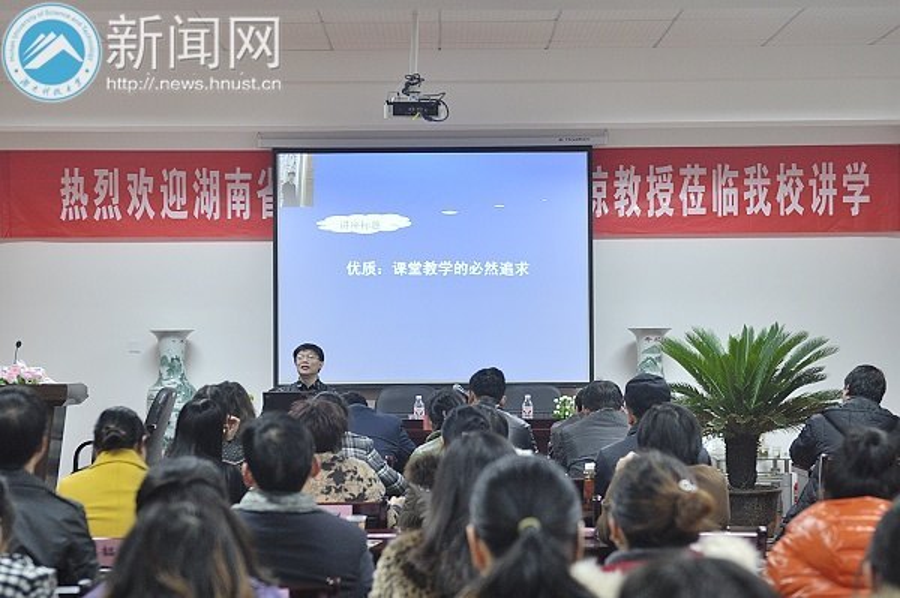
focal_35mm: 68
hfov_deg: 29.9
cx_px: 450
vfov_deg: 20.1
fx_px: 1686
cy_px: 299
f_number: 2.8
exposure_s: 1/80
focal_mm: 45
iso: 640
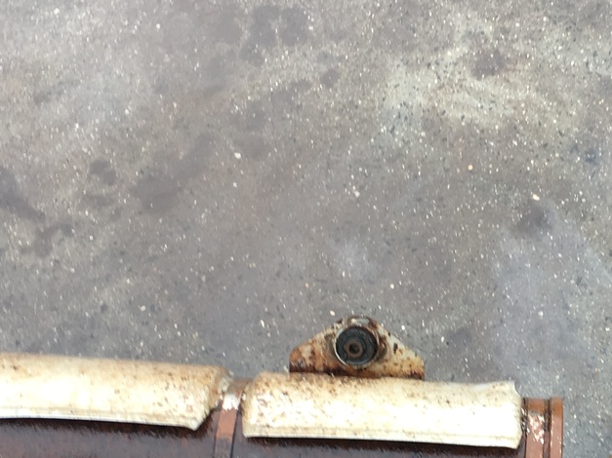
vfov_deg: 19.7
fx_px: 1308
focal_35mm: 74
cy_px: 376
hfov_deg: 25.9
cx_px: 482
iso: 25
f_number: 2.2
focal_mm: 4.15
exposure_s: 1/50
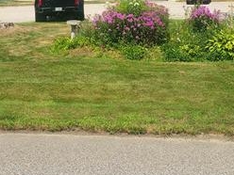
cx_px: 120
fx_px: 419
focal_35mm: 62
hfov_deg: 31.2
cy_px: -46
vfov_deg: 21.6
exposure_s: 1/2397
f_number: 1.8
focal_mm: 5
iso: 40
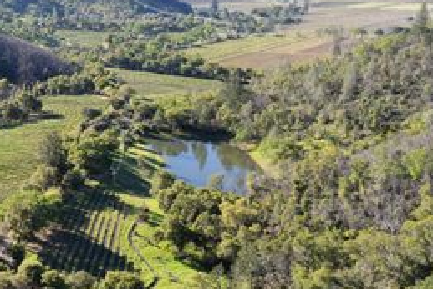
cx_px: 40
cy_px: 200
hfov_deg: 34.7
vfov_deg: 24.9
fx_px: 650
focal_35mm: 54
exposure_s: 1/1000
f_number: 2.8
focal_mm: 14.45
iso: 320
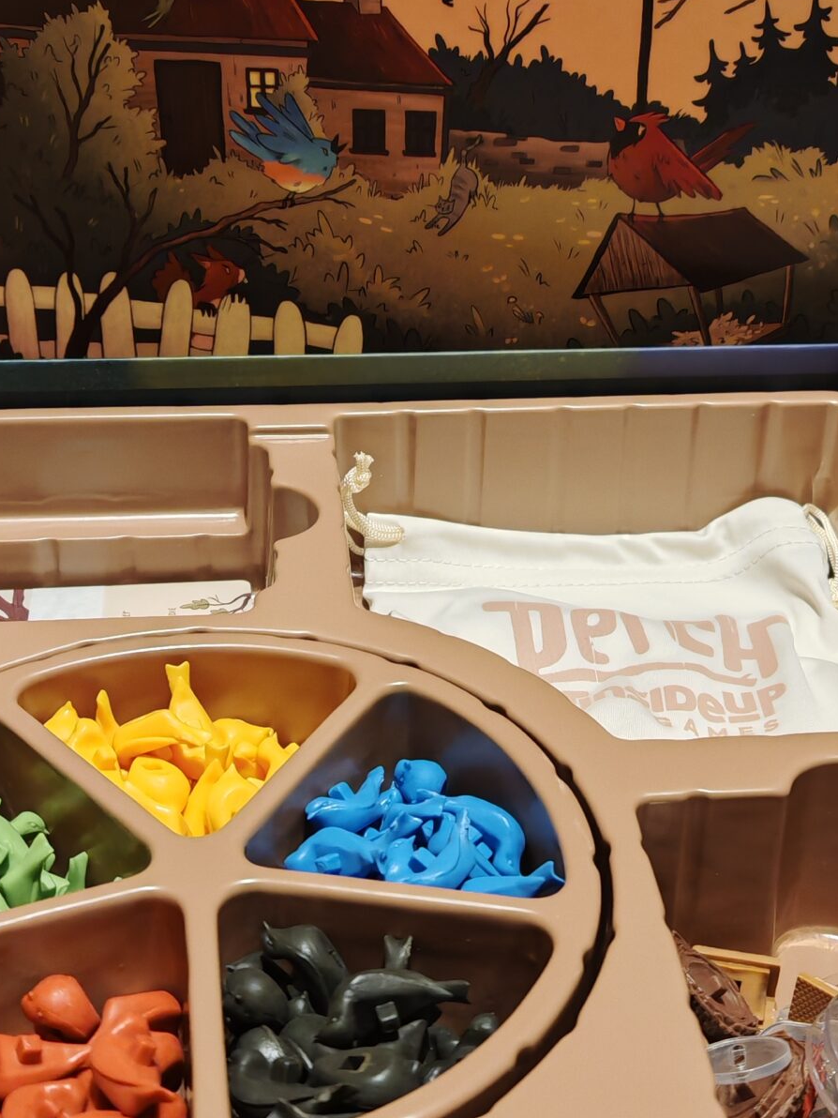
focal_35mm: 58
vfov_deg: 33.2
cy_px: 548
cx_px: 453
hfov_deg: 25.2
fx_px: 1872
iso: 640
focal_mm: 6.67
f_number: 1.9
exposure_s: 1/33
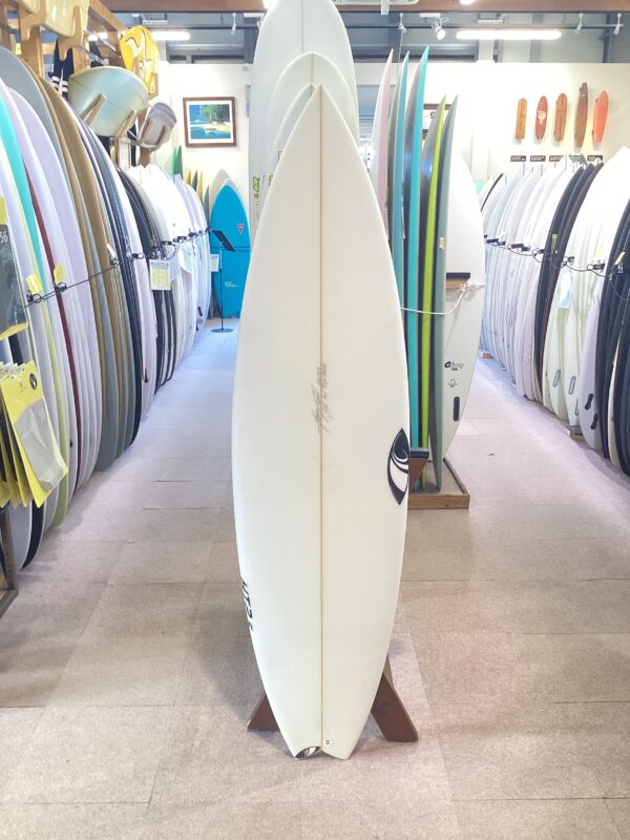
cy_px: 420
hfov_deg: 45.4
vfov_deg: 58.4
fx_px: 752
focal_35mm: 31
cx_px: 315
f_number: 2.4
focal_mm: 3.3
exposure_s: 1/50
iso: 125
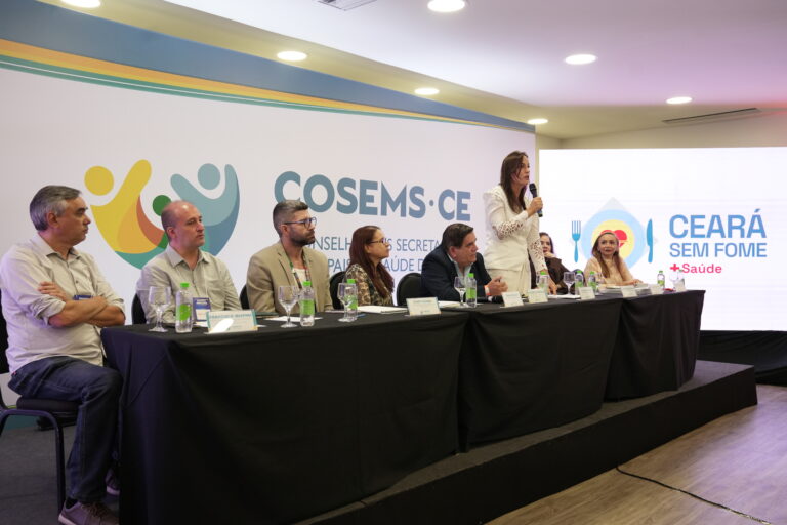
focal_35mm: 31
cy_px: 262
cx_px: 394
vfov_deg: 42.3
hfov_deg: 60.3
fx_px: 678
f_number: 4
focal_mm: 31
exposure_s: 1/250
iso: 2500
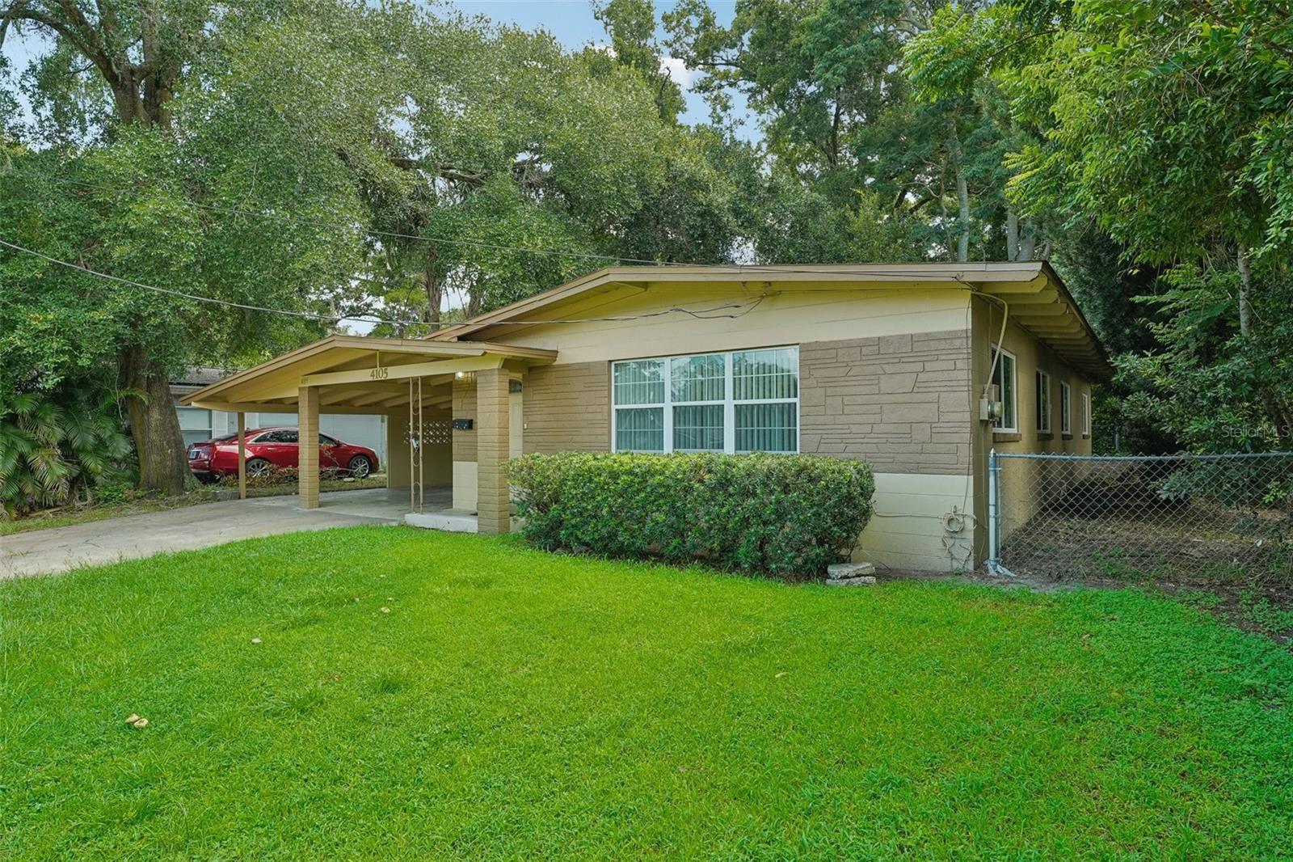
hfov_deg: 86.6
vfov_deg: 64.3
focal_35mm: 19
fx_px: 686
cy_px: 431
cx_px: 646
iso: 400
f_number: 8
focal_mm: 19.1
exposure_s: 1/160
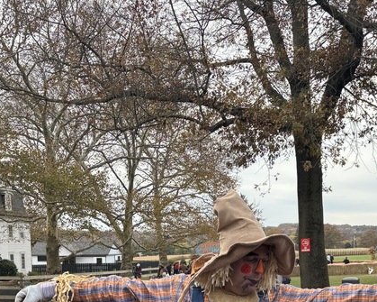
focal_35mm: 62
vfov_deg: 23.2
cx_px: 156
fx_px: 692
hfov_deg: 30.4
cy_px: 325
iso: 50
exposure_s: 1/505
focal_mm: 5.96
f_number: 1.6
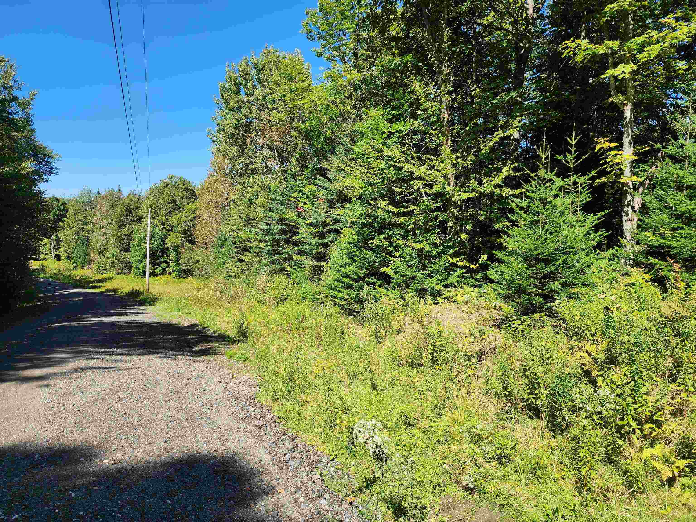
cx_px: 348
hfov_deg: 73.9
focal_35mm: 23
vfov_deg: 58.9
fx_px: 462
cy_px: 261
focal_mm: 6.4
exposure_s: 1/638
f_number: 1.8
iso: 12
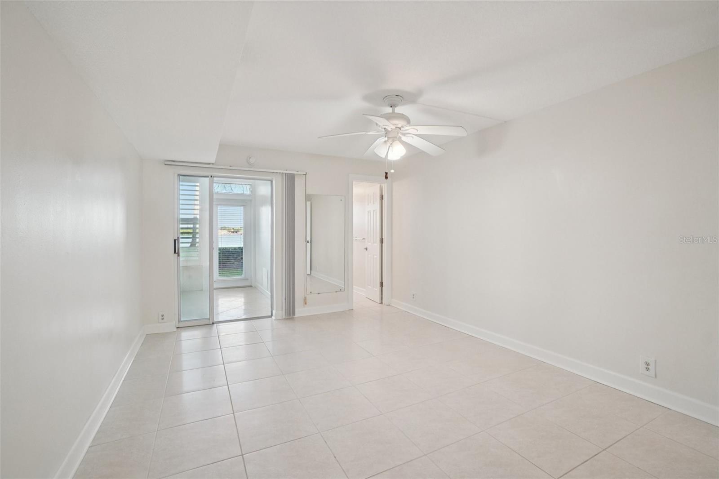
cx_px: 360
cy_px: 240
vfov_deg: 77.3
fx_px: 300
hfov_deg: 100.4
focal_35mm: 15
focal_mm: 10
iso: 500
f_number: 8
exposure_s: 1/30
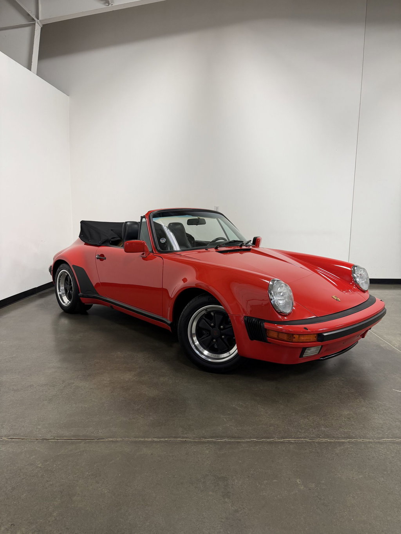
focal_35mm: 24
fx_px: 371
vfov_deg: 71.6
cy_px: 267
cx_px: 200
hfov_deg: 56.8
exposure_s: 1/120
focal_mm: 6.76
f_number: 1.78
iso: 160
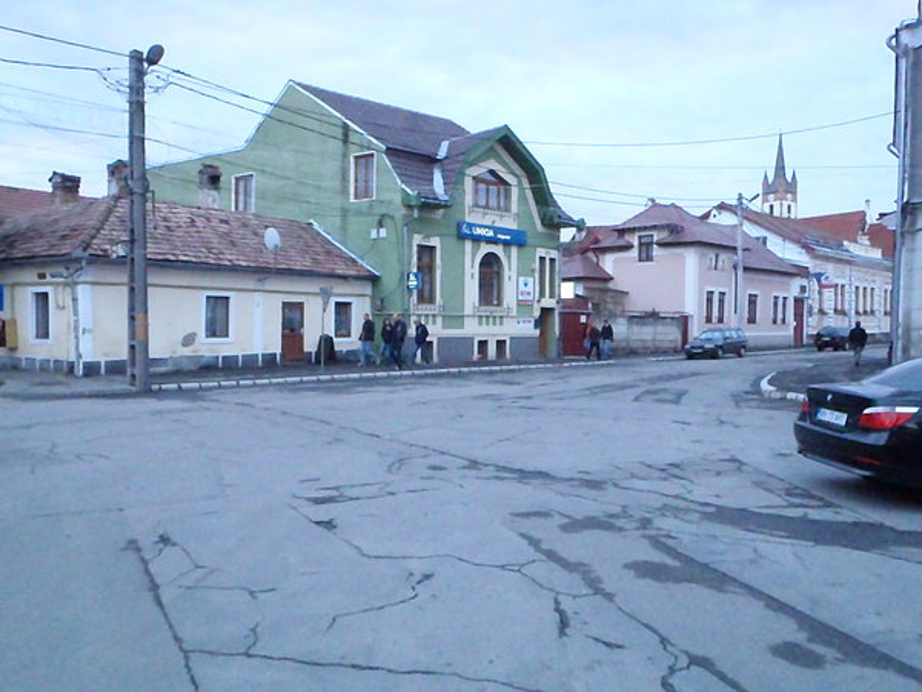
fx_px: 746
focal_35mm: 28
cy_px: 346
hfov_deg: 63.4
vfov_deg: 49.7
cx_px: 461
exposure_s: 1/125
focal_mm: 5
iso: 1600
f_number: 3.5
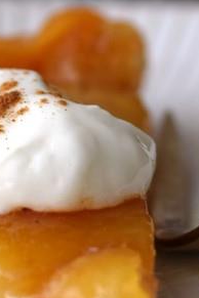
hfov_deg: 5.2
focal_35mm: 264
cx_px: -43
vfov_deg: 7.8
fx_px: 2189
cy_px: 12
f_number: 3.5
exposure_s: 1/50
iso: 160
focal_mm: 50
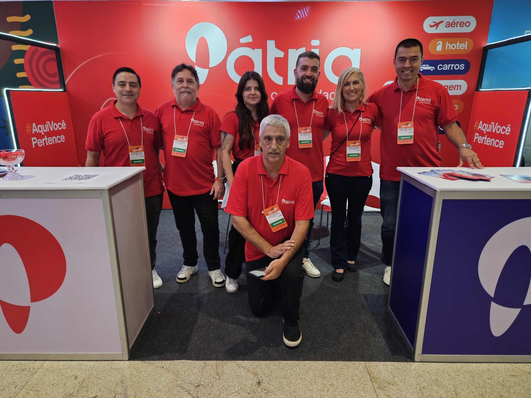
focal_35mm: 23
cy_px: 199
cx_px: 266
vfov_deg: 58.9
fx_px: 353
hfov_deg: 73.9
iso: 500
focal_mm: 5.4
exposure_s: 1/120
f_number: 1.8
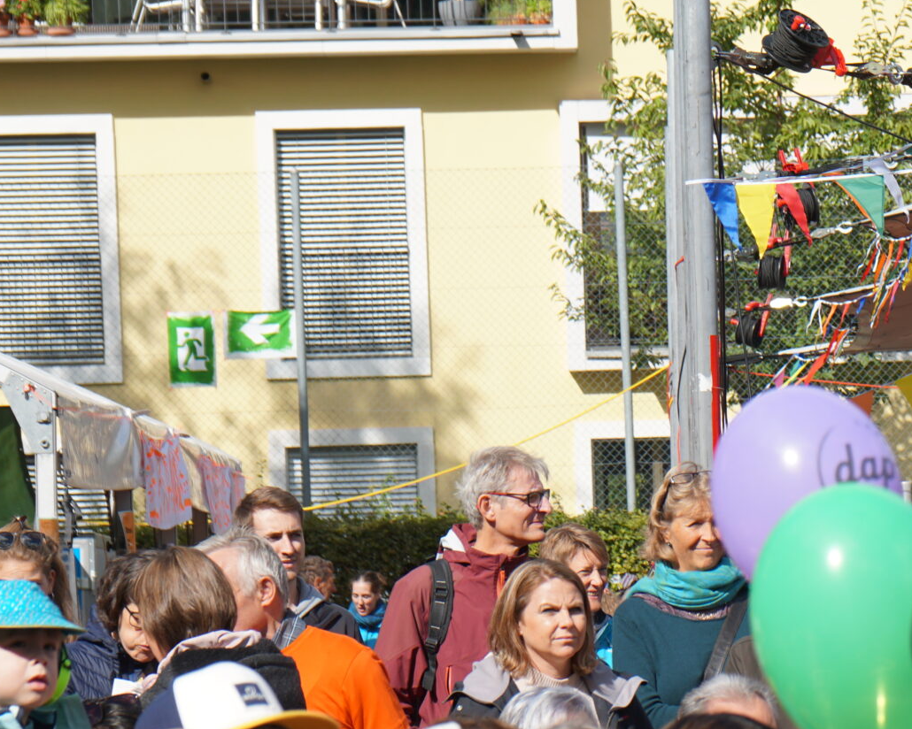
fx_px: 6613
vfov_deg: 6.3
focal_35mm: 245
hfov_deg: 7.9
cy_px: 678
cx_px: 924
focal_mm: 70
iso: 100
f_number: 5
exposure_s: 1/500
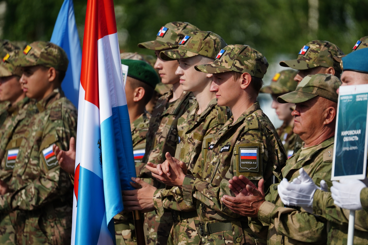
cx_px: 184
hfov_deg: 4.7
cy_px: 122
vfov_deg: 3.1
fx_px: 4477
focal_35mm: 438
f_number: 6.3
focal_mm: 438
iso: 400
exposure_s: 1/1600
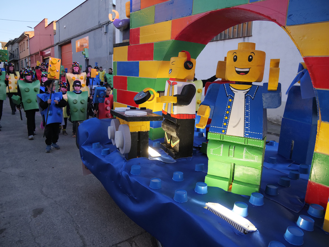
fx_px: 228
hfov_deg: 71.6
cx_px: 164
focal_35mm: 24
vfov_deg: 56.8
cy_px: 124
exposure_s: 1/800
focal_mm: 12
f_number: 3.5
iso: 1000
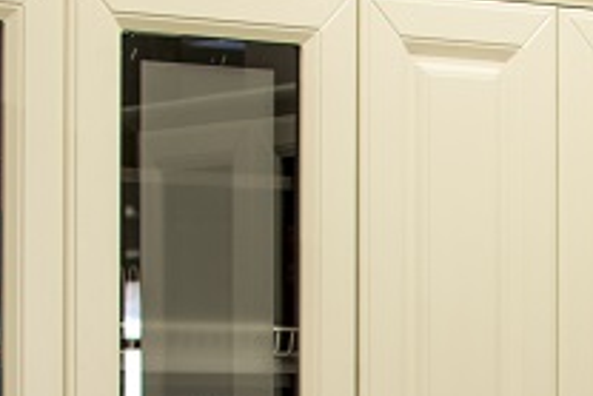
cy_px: 651
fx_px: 3328
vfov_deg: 6.7
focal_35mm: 202
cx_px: 710
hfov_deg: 10.0
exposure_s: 1/30
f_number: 2.8
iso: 100
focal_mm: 35
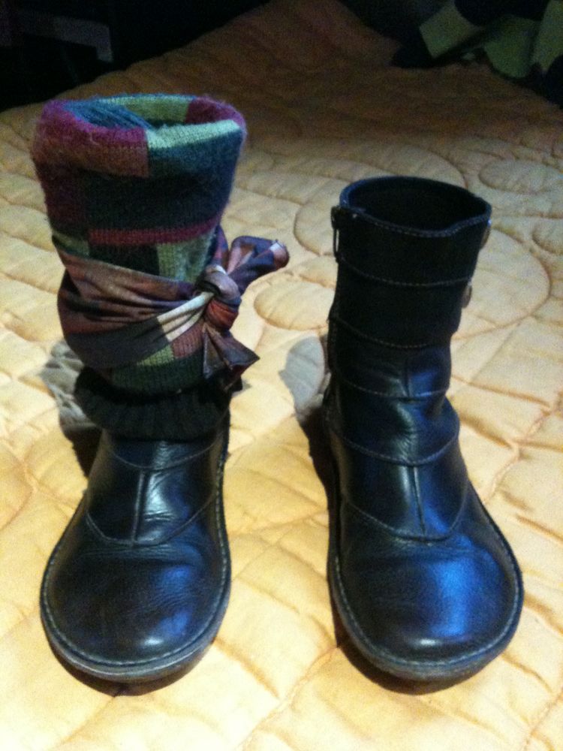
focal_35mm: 35
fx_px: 759
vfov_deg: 52.6
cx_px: 282
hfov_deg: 40.7
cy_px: 376
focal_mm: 3.85
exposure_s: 1/10
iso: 640
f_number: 2.8
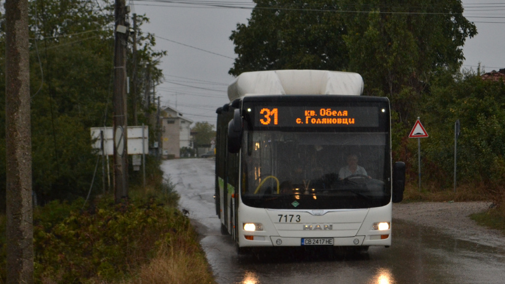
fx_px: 1513
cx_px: 352
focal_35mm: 113
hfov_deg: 18.9
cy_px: 75
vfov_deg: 10.7
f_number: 5.6
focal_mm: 44
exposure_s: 1/400
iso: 800
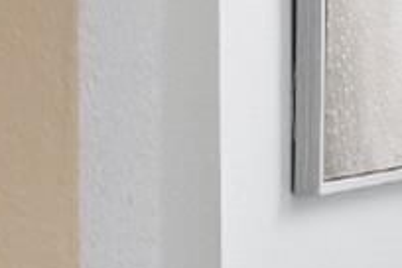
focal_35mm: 257
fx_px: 2870
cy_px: 67
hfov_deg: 7.1
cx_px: 1236
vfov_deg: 5.3
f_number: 8
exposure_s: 1/6
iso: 400
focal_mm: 35
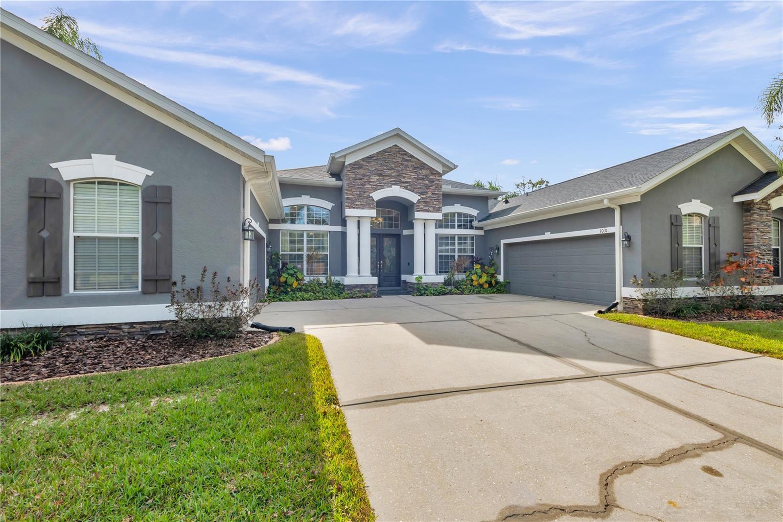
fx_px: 310
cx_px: 392
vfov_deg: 80.2
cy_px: 261
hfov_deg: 103.3
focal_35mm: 14
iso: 100
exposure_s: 1/200
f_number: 10
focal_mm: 9.5
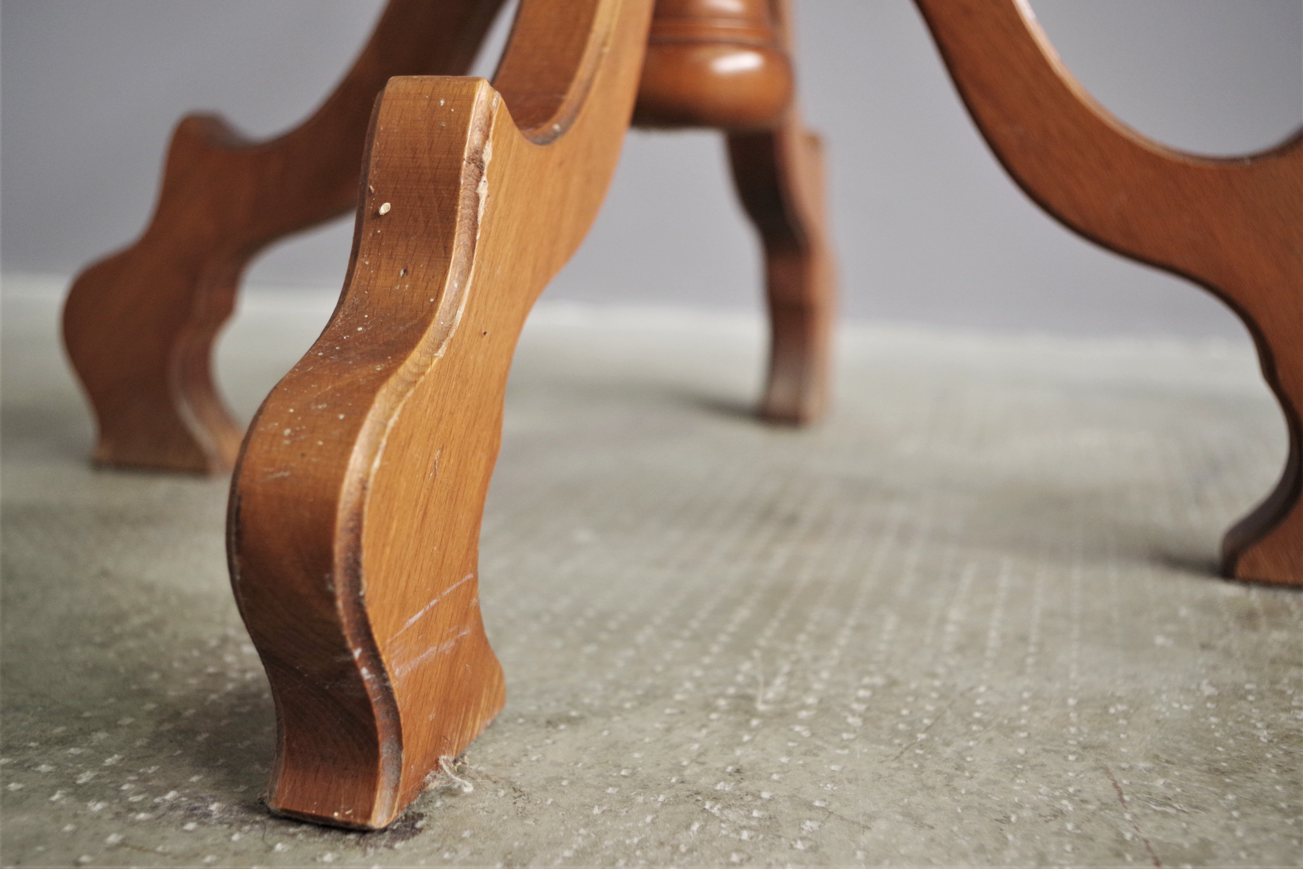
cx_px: 652
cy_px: 434
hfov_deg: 53.1
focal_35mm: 36
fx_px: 1303
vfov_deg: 36.9
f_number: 4
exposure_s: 1/50
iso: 800
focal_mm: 24.38
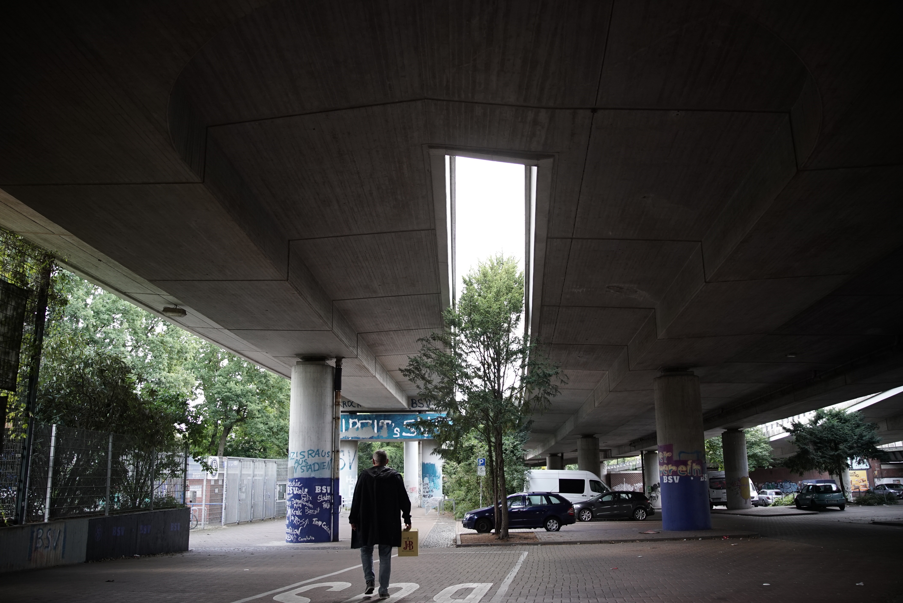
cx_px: 452
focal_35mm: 28
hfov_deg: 65.4
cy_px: 302
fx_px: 703
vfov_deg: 46.5
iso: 1000
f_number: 3.2
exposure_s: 1/200
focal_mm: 28
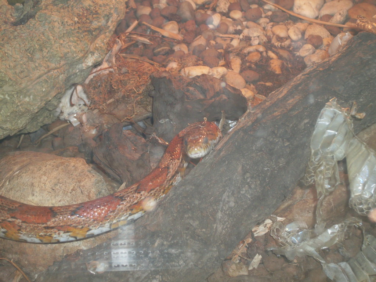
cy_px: 141
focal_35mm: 92
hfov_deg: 21.3
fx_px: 999
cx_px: 188
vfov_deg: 16.1
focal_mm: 15.3
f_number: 4.4
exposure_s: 1/60
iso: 100
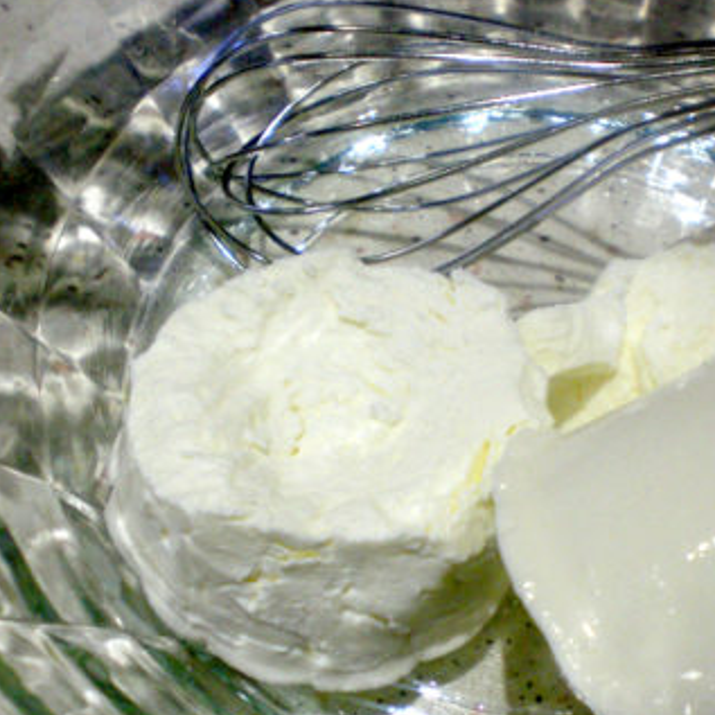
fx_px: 1472
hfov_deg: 26.9
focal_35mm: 63
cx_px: 540
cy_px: 399
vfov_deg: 27.3
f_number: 3.1
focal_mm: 6.3
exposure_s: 1/60
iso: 200
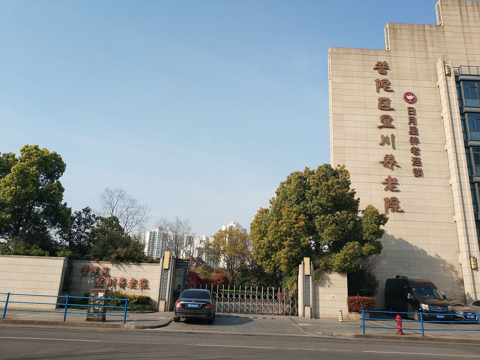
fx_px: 444
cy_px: 180
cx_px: 240
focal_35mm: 32
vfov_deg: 44.2
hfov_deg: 56.8
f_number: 2
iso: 100
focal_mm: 4.5
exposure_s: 1/1110
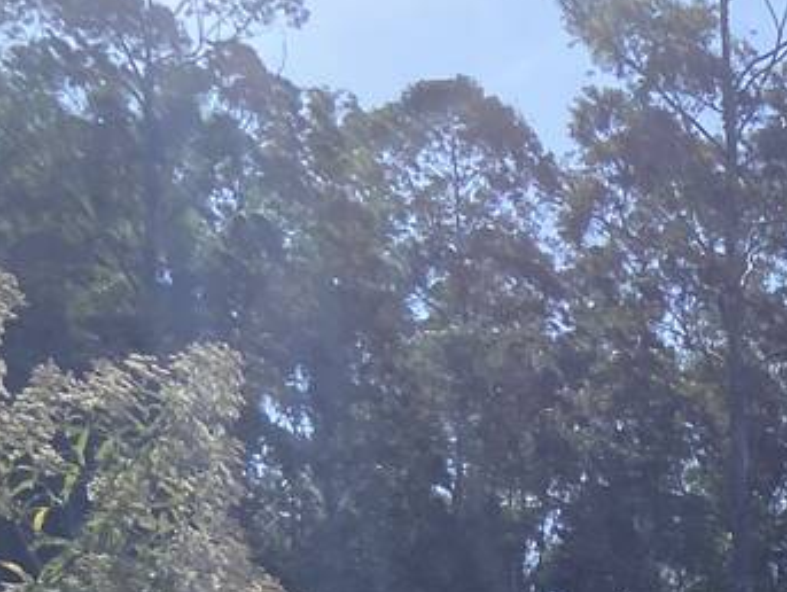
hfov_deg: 14.5
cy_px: 1184
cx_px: 1641
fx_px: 2481
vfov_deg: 12.1
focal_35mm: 109
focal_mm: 4.25
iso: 32
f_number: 1.8
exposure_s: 1/2755
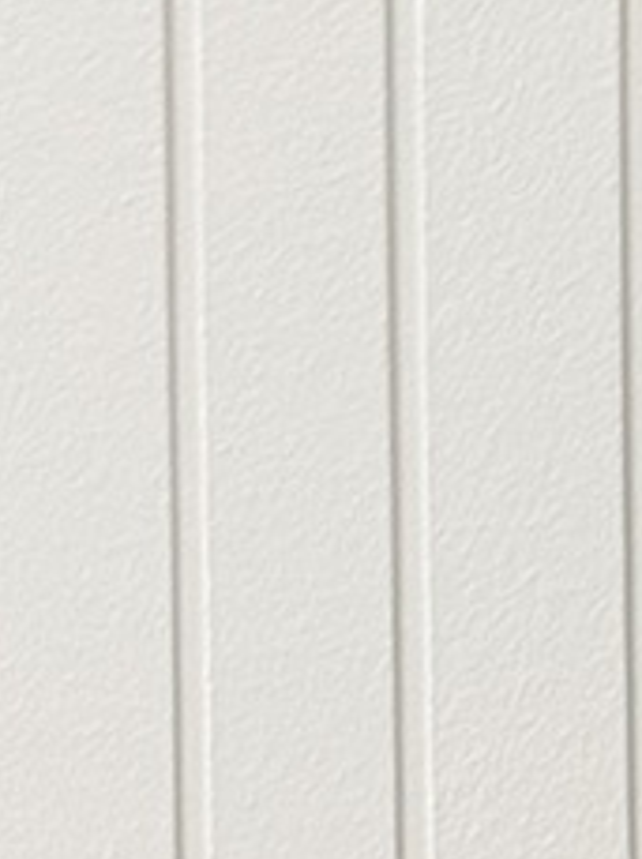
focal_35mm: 168
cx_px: 1791
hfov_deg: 7.8
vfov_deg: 10.8
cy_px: -829
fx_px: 4166
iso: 320
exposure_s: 1/50
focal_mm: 6.76
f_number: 1.78
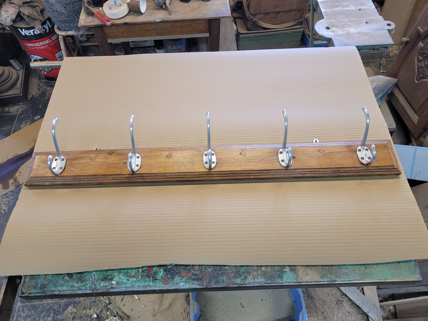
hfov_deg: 67.3
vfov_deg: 53.1
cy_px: 160
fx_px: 321
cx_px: 214
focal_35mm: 26
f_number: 1.8
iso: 160
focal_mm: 5.4
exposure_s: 1/100
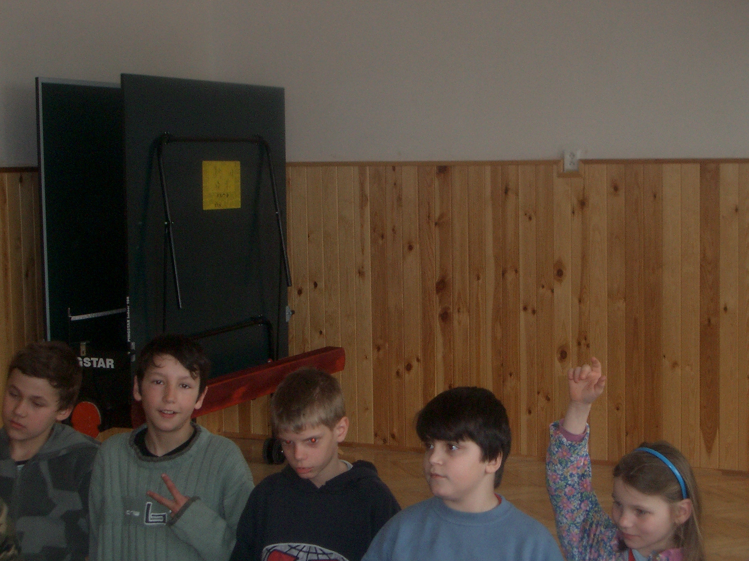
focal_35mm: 68
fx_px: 1471
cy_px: 307
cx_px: 376
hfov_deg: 28.6
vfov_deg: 21.6
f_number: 3.5
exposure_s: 1/40
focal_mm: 10.2
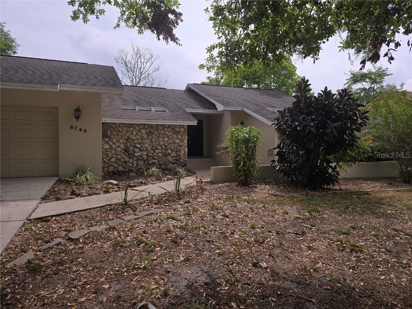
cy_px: 154
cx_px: 206
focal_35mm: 23
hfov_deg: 73.9
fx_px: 274
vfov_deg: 58.9
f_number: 1.7
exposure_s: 1/1126
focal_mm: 6.3
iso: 12
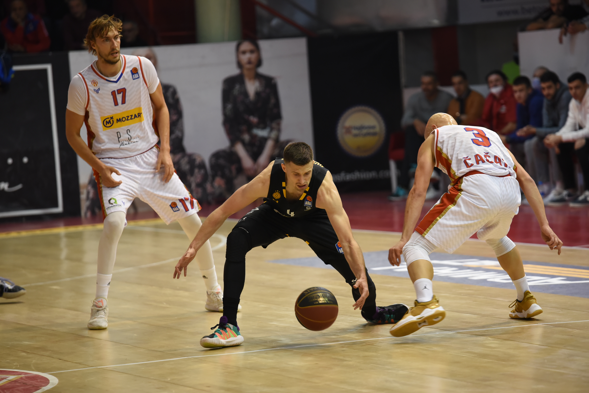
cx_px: 294
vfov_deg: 6.9
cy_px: 196
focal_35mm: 200
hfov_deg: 10.3
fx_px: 3273
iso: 2500
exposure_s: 1/400
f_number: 3.5
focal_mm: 200
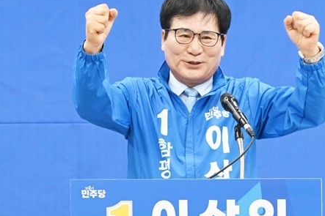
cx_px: 186
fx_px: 1435
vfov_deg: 8.6
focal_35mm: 159
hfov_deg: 12.9
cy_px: 122
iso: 3200
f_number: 6.3
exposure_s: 1/125
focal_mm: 110
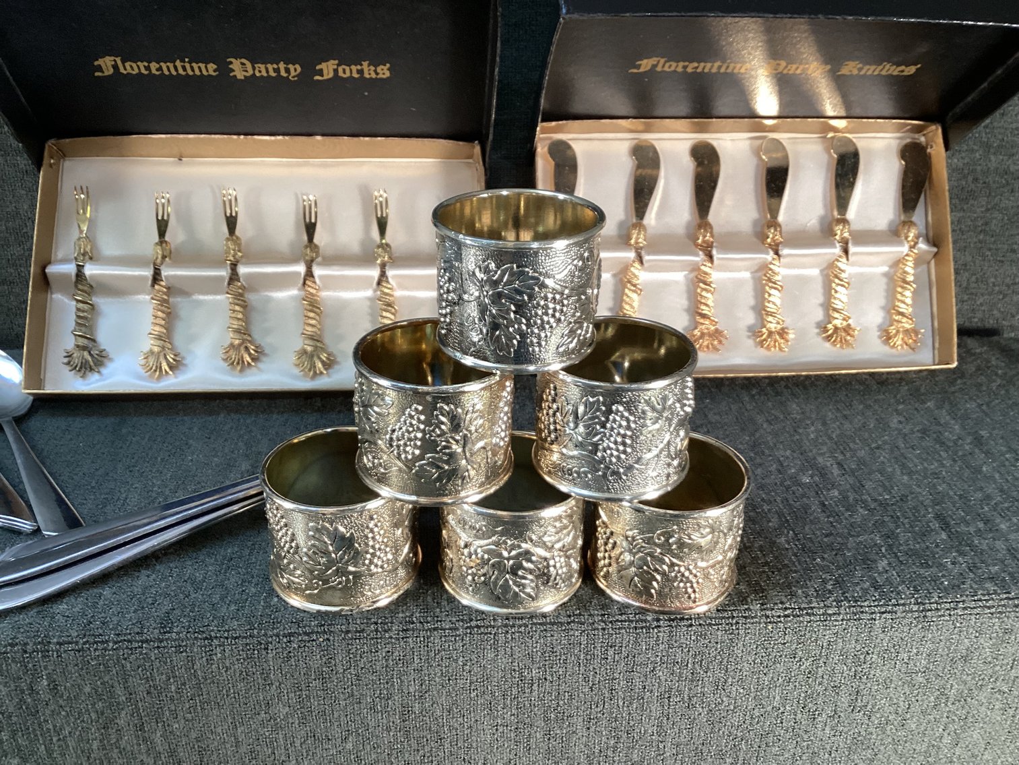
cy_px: 382
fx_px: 913
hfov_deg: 58.3
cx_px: 510
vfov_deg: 45.4
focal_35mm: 31
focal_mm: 3.3
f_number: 2.4
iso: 100
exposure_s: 1/60
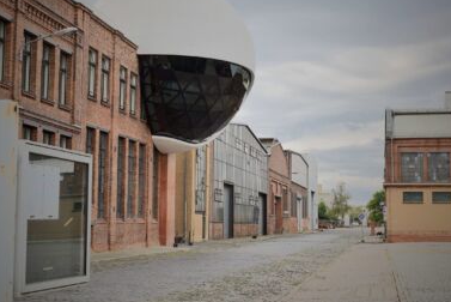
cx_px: 226
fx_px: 785
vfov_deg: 21.7
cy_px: 126
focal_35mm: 63
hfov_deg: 32.1
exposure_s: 1/400
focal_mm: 35
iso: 100
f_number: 5.6
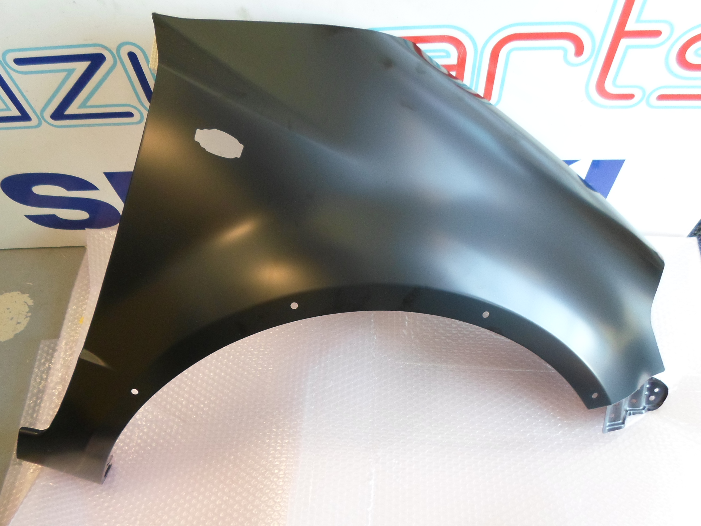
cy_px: 263
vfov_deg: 54.9
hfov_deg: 69.4
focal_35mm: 25
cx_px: 350
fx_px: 506
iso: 100
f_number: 2.5
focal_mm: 4.5
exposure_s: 1/30
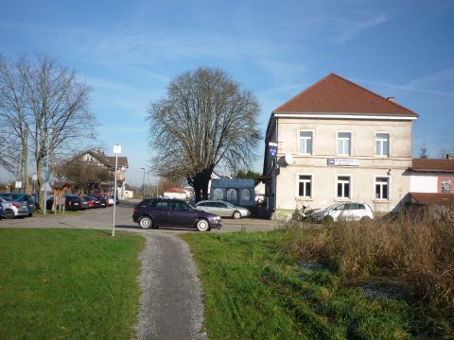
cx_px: 227
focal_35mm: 32
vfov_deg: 44.2
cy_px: 170
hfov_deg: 56.8
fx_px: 420
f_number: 5
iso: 100
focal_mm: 5.2
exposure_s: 1/400
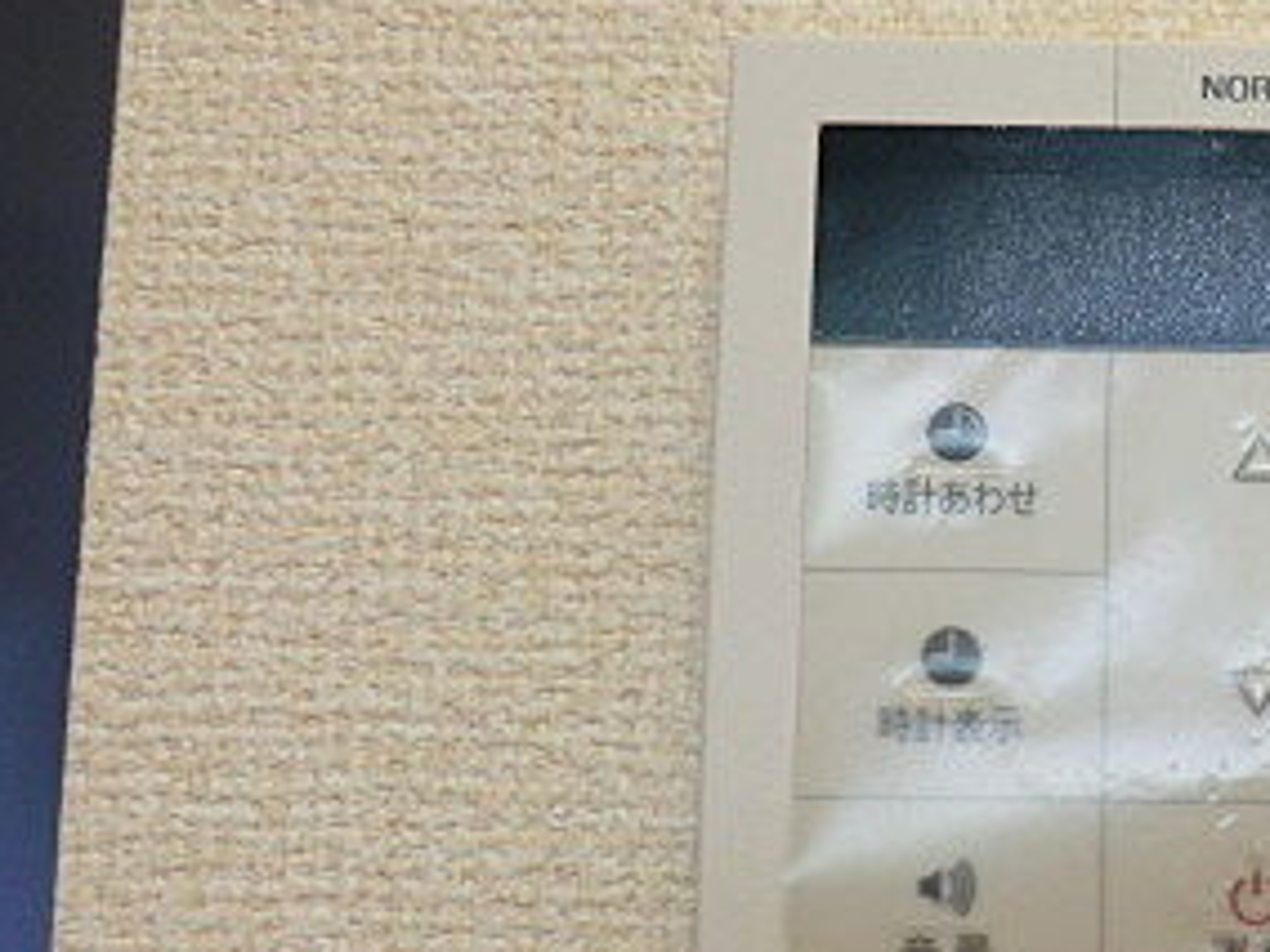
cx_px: 1239
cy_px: 590
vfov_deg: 27.0
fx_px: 1981
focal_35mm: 54
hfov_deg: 32.9
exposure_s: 1/60
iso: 100
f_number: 3.2
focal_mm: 4.3
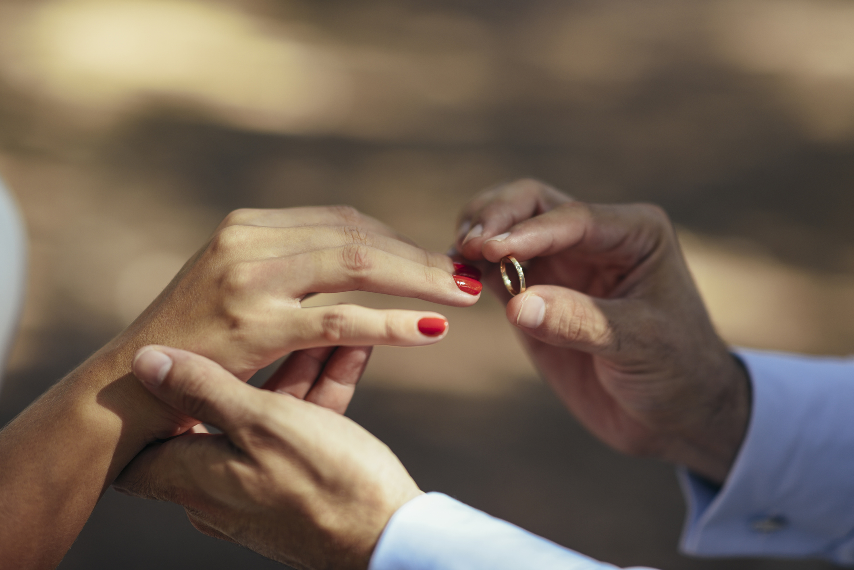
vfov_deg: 16.1
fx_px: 2017
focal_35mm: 85
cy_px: 285
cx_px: 427
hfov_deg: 23.9
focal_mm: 85
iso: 200
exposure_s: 1/1000
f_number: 2
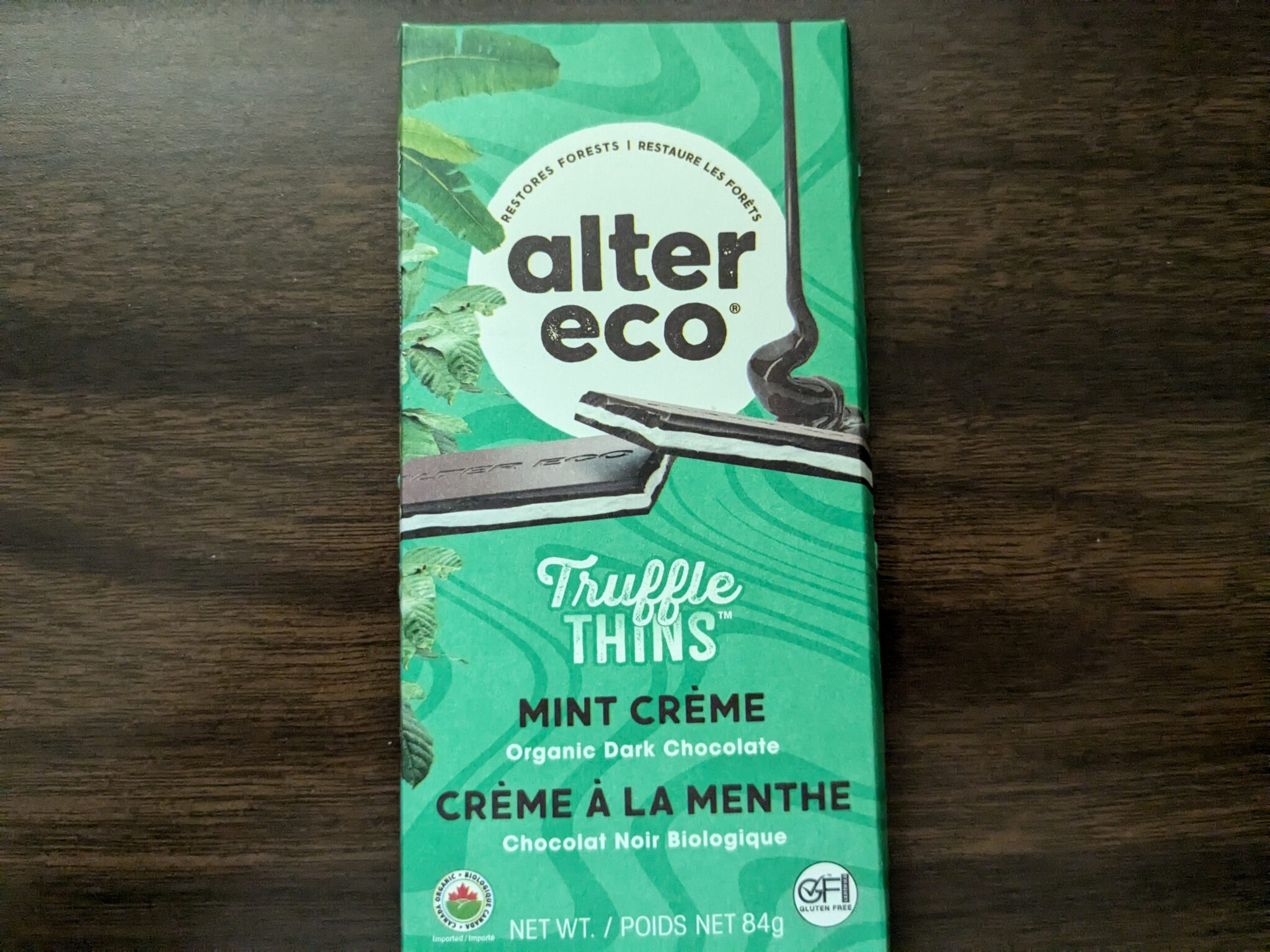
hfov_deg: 65.3
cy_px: 476
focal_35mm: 27
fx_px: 991
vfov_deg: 51.4
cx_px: 635
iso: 2000
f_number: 1.73
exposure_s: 1/120
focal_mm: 4.38
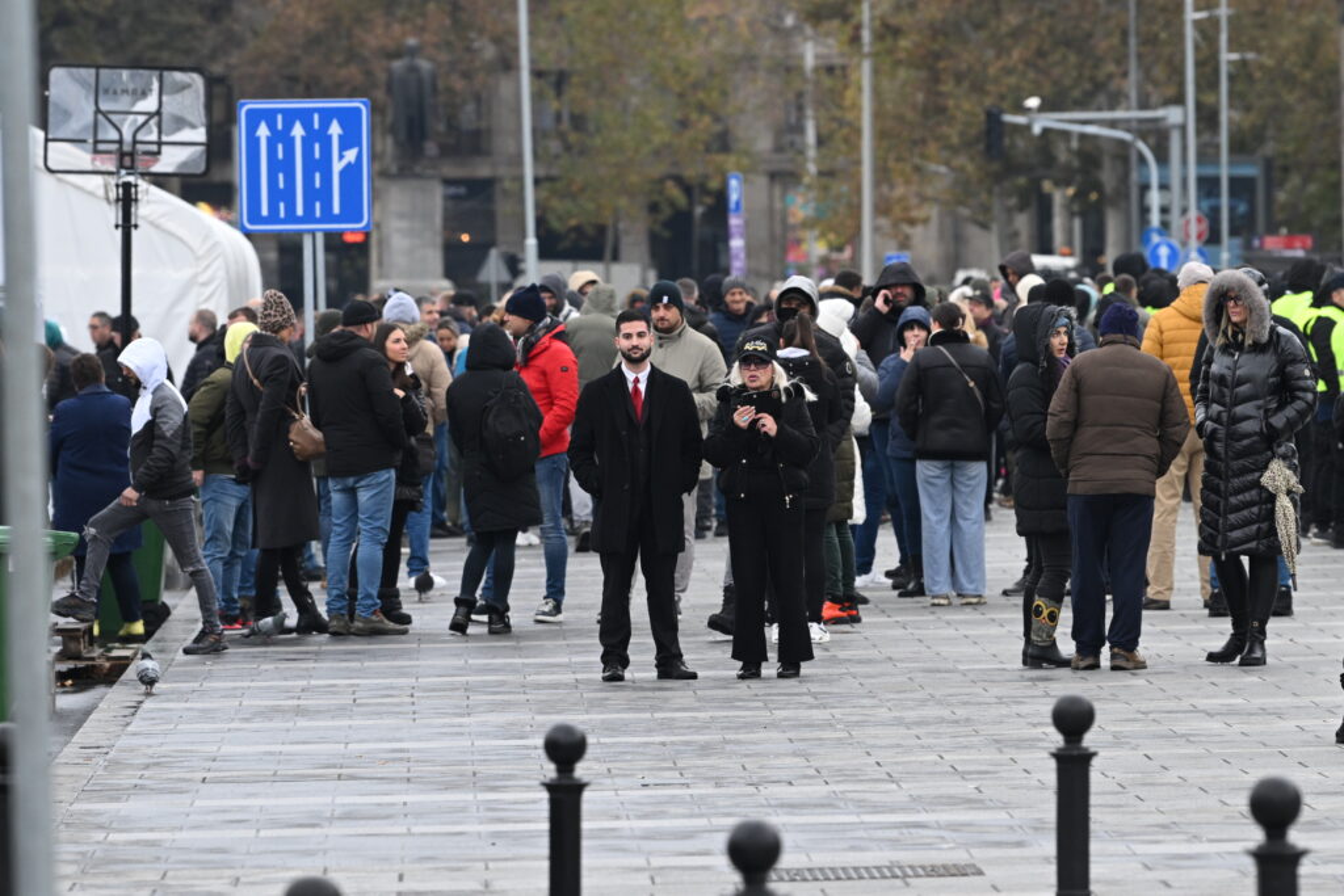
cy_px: 448
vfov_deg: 4.6
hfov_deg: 6.9
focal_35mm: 300
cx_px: 672
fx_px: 11201
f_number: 5
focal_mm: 200
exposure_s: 1/640
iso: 800
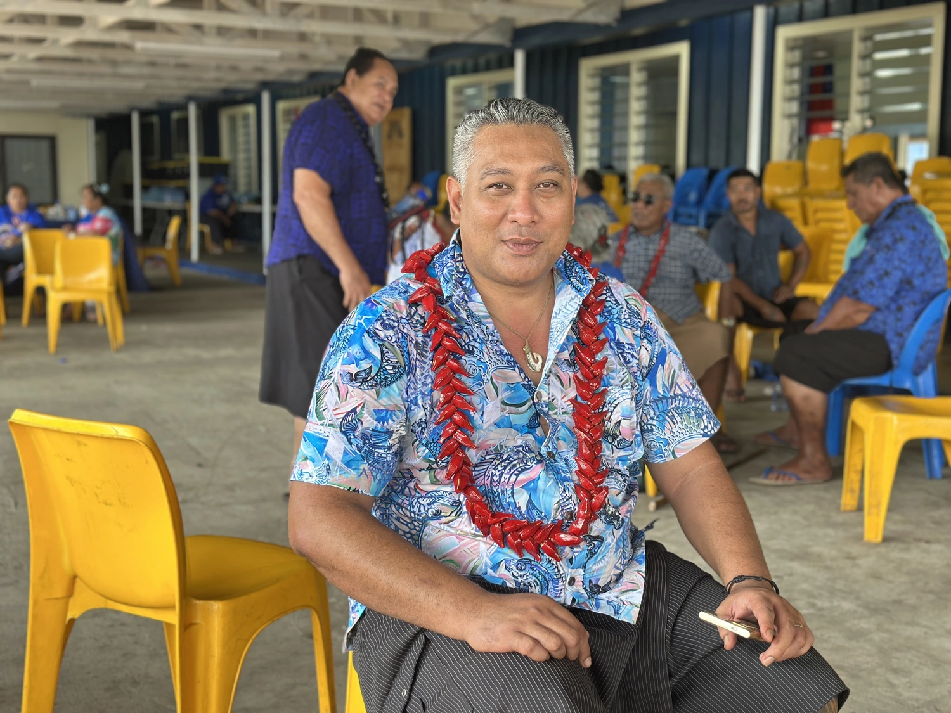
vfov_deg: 30.3
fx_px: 1319
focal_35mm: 48
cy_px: 356
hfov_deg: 39.7
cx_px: 476
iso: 125
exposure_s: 1/123
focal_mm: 6.86
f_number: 1.78
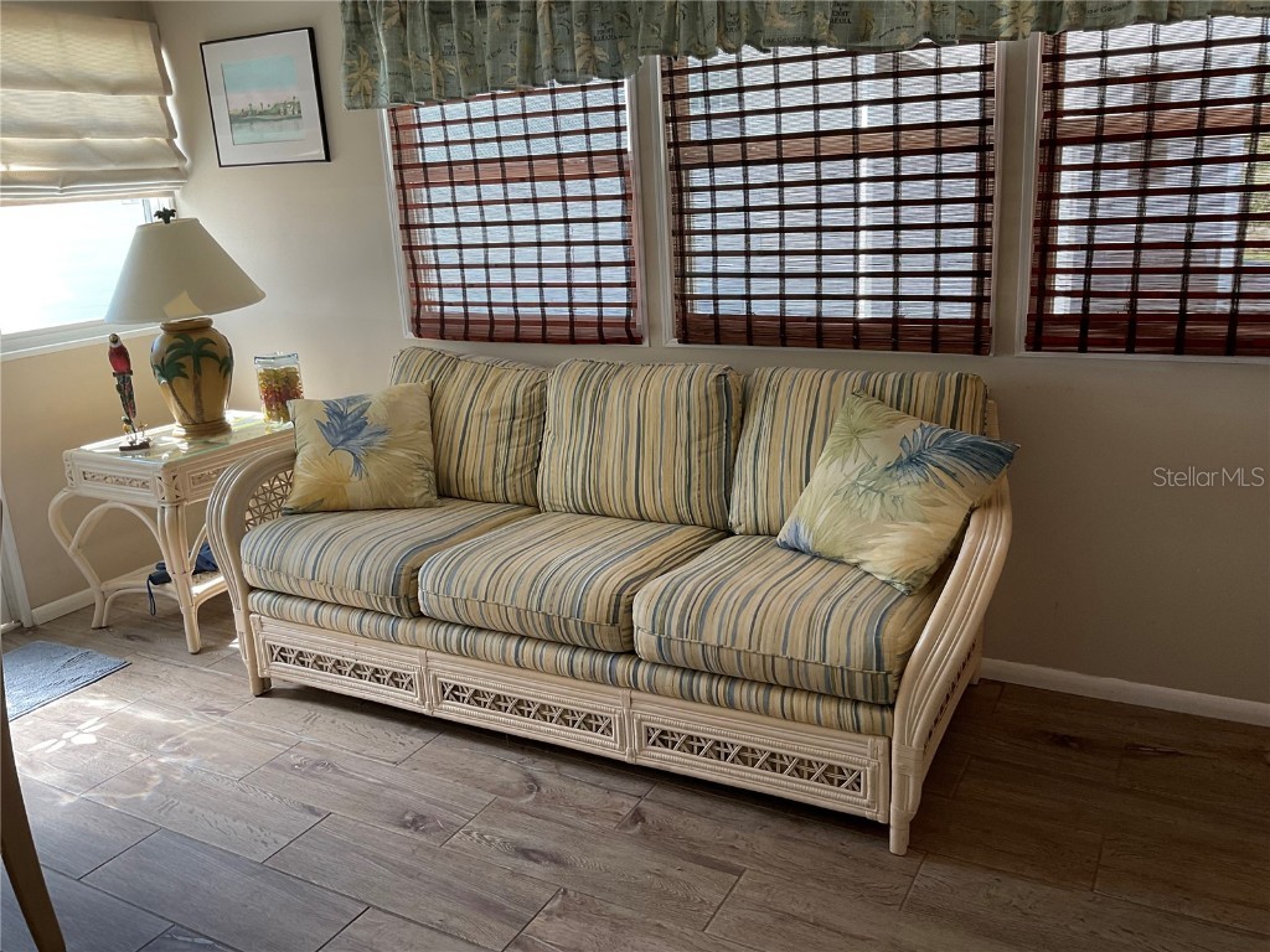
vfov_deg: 48.2
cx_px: 635
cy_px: 476
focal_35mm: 29
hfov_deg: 61.7
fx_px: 1064
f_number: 1.8
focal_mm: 3
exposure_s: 1/120
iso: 50
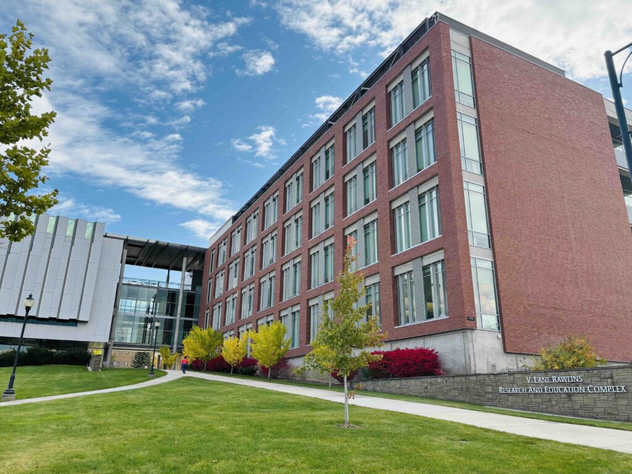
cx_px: 316
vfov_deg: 53.1
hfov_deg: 67.3
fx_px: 475
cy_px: 237
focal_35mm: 26
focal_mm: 5.96
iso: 50
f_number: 1.6
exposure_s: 1/2105
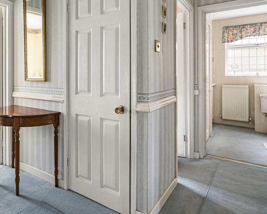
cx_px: 116
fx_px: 199
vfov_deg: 56.0
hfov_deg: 67.5
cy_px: 82
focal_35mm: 25
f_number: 8
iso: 400
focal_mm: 17.8
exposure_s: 1/2
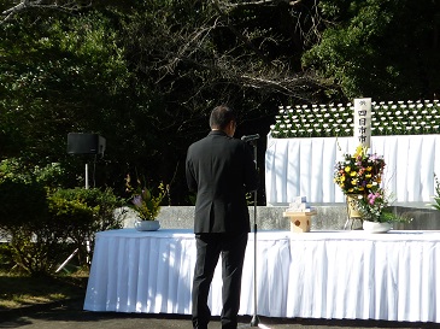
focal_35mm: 114
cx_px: 220
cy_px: 164
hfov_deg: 17.3
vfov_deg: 13.0
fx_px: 1448
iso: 80
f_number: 3.8
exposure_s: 1/640
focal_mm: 10.6
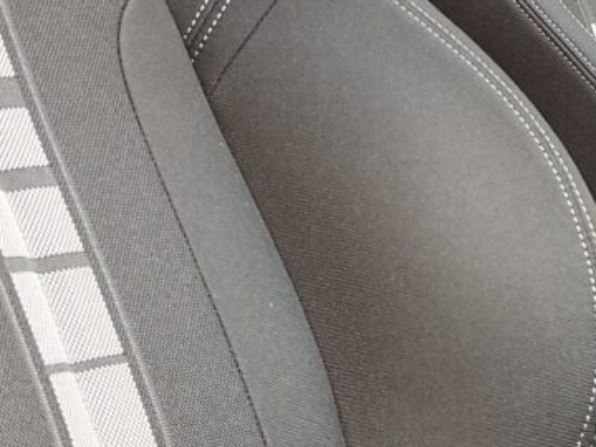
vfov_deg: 12.7
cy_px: -25
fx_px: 1980
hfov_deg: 15.7
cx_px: 914
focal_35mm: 115
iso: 126
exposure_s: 1/100
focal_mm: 7.01
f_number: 1.69
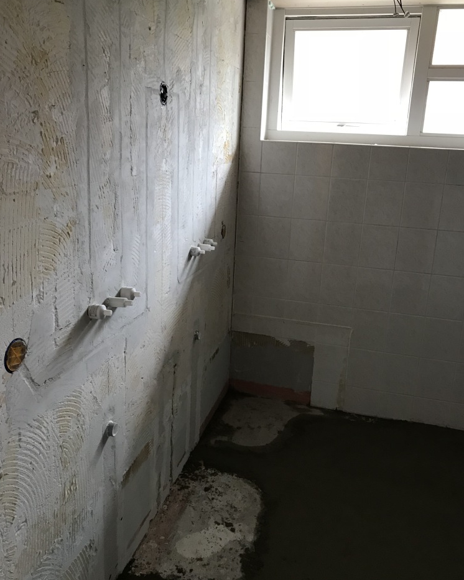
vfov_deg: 58.7
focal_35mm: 30
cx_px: 231
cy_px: 269
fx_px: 515
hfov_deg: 48.5
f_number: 1.8
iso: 50
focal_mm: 3.99
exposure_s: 1/17
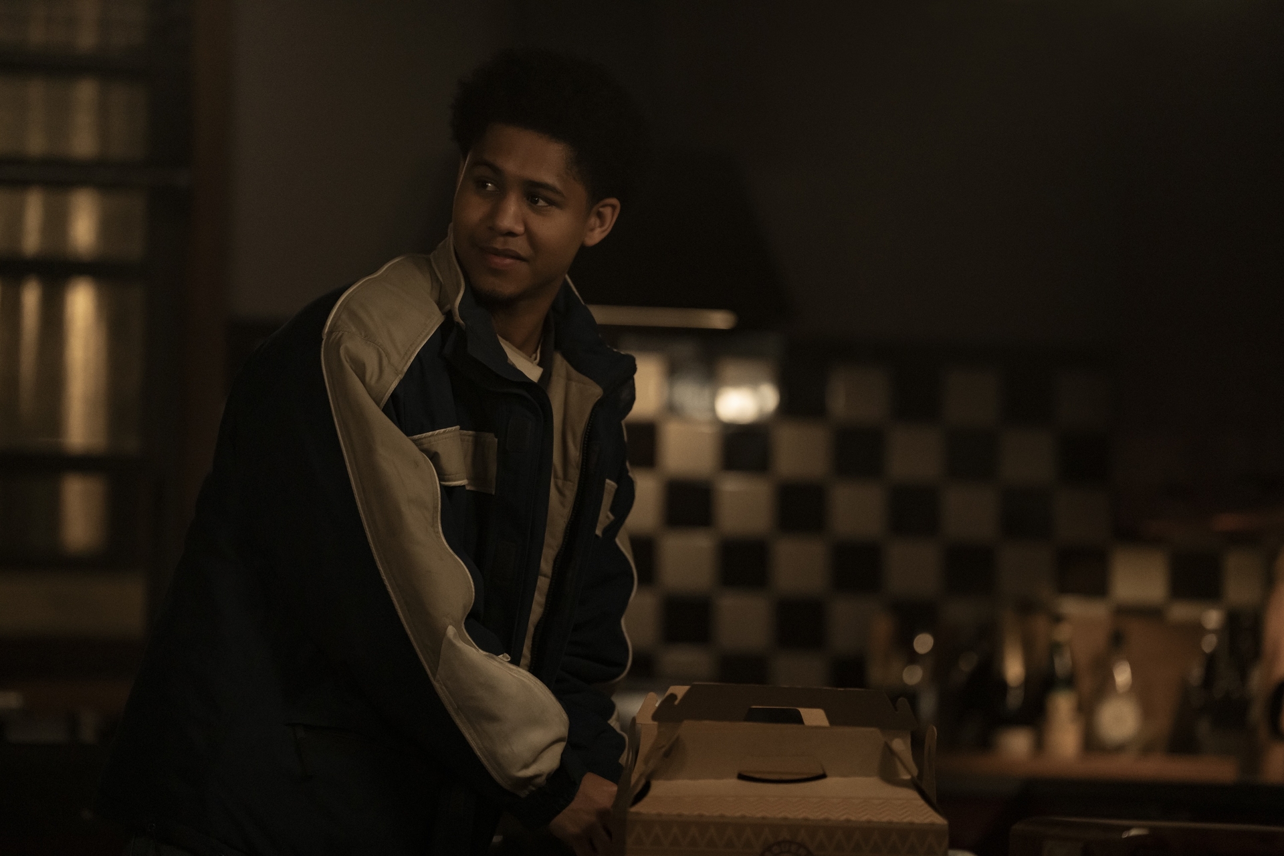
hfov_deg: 13.2
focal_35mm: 155
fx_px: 5528
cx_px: 642
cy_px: 428
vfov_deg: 8.9
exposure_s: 1/250
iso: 5000
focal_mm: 155
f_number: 2.8
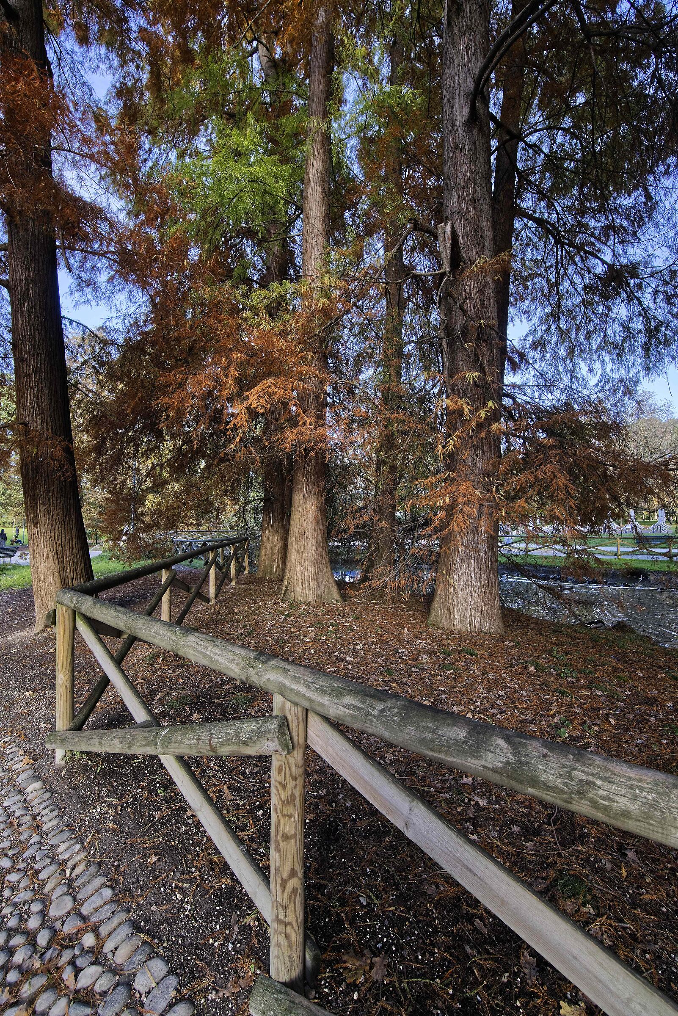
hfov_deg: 90.1
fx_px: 339
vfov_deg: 112.6
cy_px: 508
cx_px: 339
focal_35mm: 12
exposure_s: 1/60
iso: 800
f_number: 5.6
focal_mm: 8
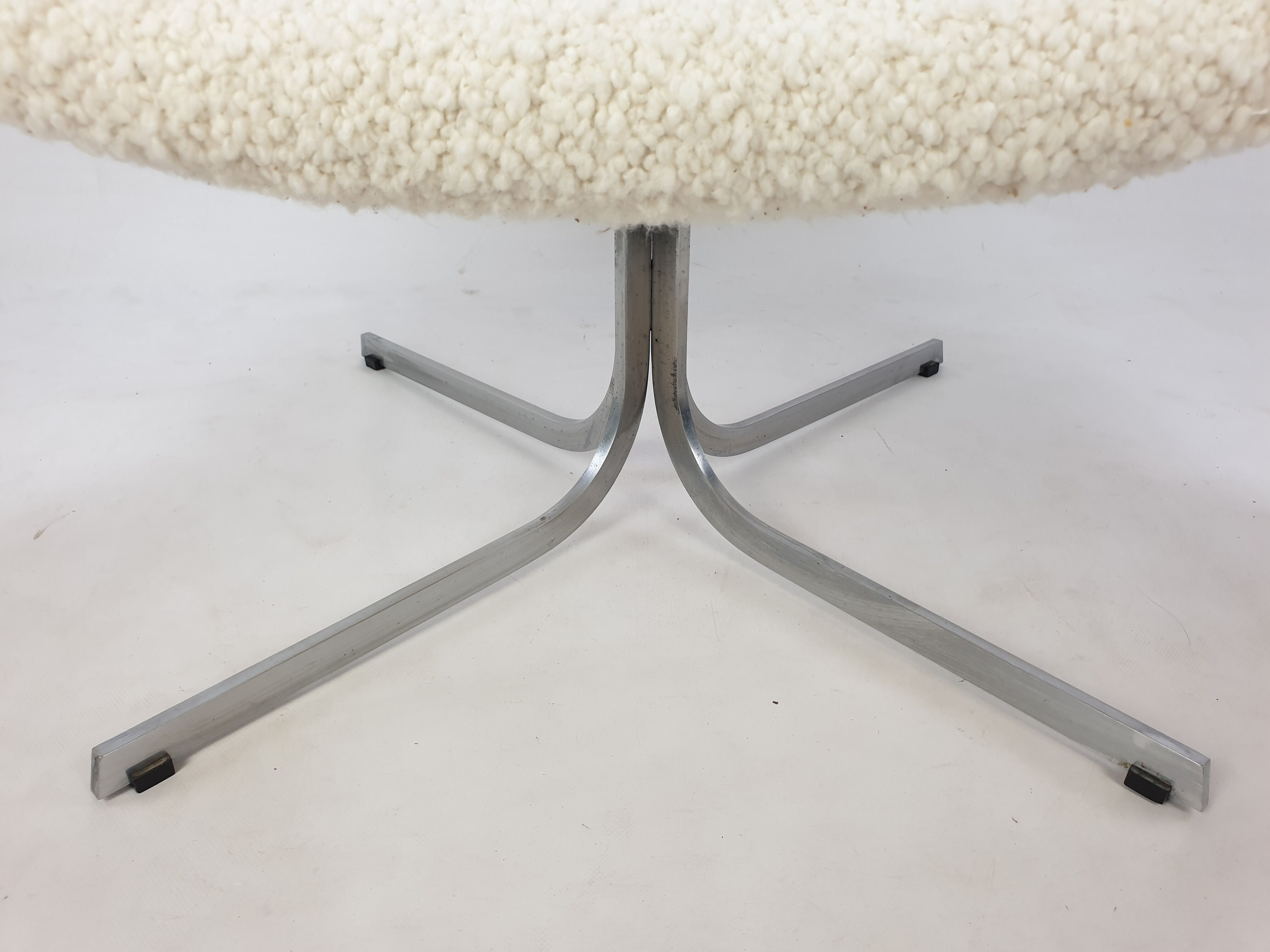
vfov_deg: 53.1
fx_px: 954
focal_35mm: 26
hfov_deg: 67.3
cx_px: 635
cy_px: 476
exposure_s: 1/100
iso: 64
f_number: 2.4
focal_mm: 4.3
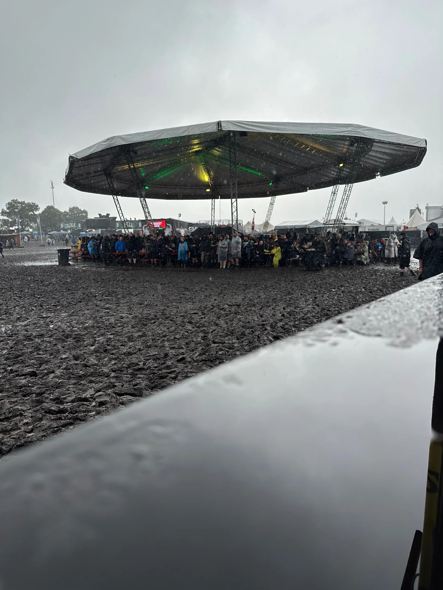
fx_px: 410
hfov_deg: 56.8
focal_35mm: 24
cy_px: 295
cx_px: 222
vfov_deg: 71.6
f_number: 1.78
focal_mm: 6.86
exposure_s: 1/1289
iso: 80
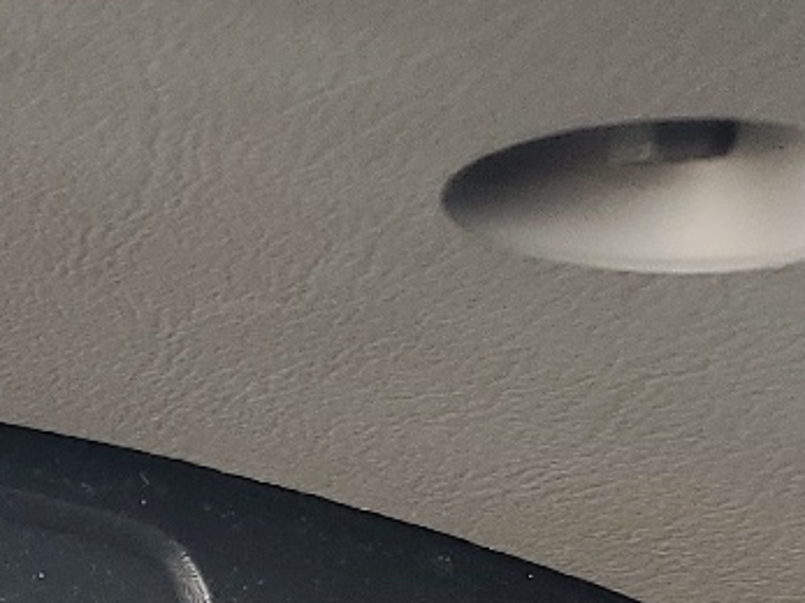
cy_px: 1041
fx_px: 2790
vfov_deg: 11.5
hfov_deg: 13.1
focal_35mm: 120
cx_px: -1032
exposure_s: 1/120
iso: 92
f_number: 1.5
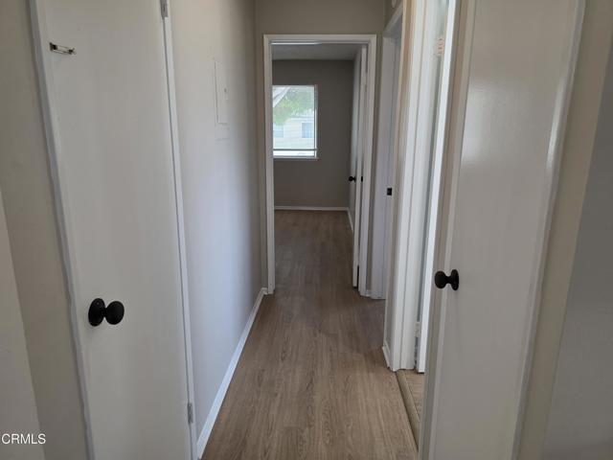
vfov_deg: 58.9
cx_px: 306
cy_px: 230
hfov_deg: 73.9
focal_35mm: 23
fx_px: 407
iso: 250
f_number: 1.7
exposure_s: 1/120
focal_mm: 6.3
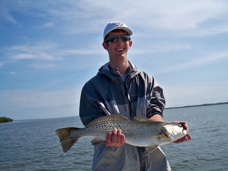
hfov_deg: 52.6
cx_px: 114
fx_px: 231
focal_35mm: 35
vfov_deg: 40.7
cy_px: 86
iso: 64
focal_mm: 6.3
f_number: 4.7
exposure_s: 1/500
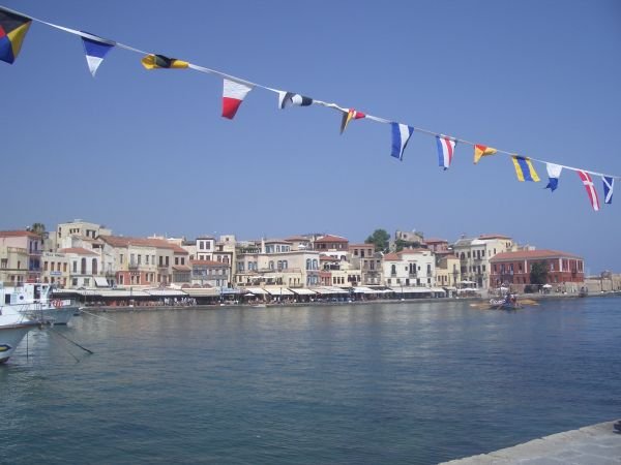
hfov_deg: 52.6
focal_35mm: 35
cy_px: 232
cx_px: 310
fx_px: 628
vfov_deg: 40.7
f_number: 4.3
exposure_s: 1/1000
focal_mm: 5.8
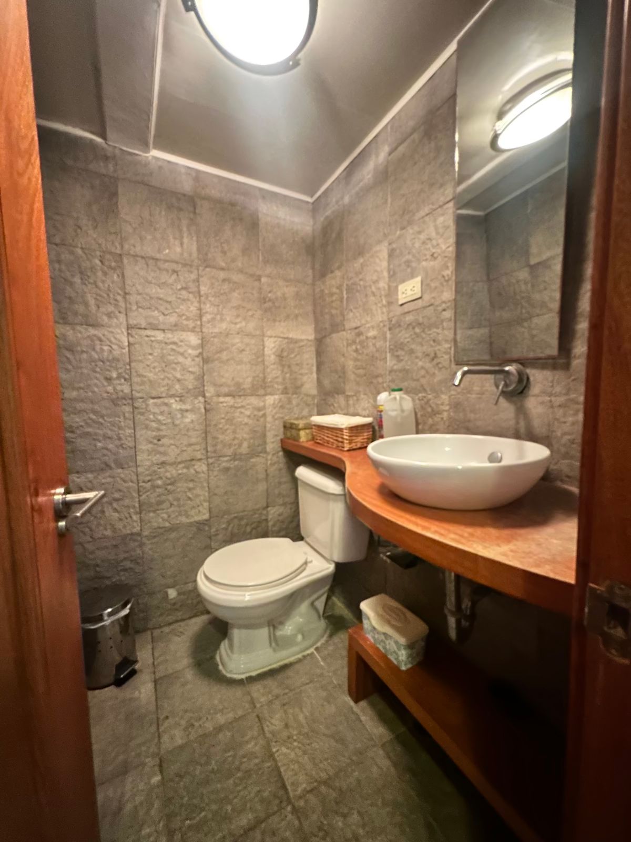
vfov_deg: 102.1
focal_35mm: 14
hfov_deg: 85.7
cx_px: 316
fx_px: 340
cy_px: 421
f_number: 2.2
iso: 2500
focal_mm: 2.22
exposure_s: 1/17
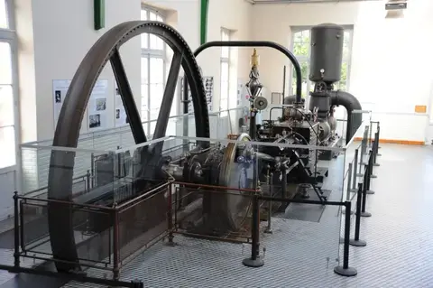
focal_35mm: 40
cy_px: 144
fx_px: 481
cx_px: 216
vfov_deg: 33.3
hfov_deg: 48.5
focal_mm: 40
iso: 800
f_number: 3.3
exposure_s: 1/500
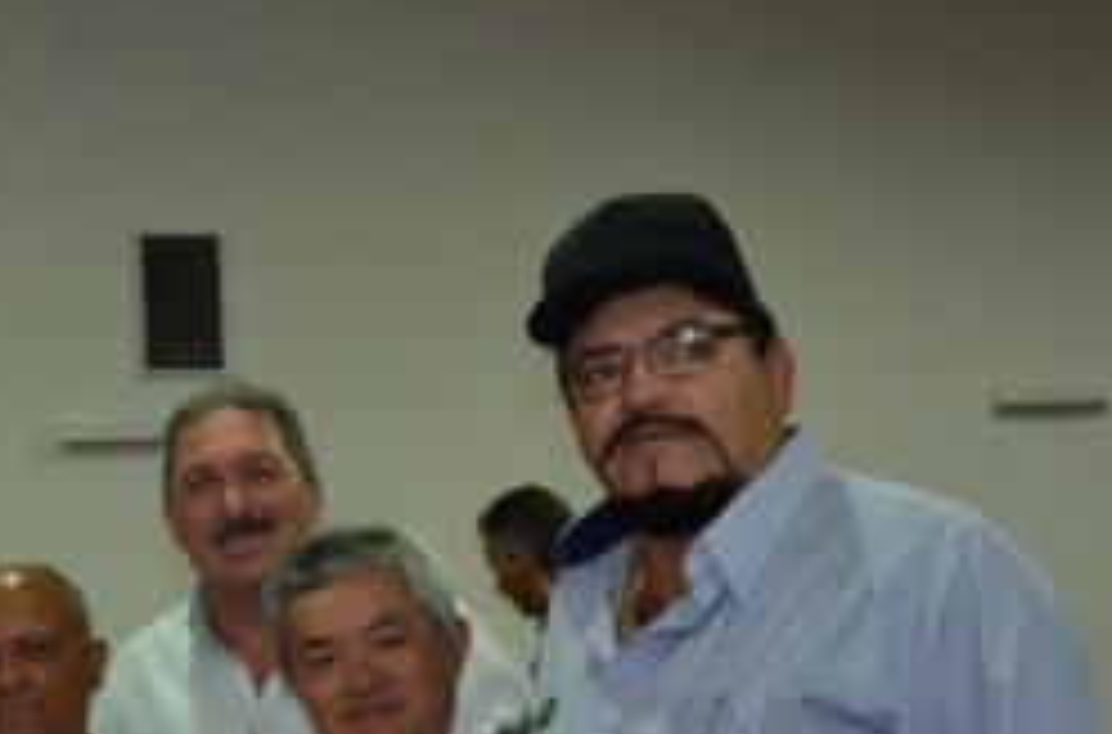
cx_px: 90
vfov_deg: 18.3
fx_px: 2248
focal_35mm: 73
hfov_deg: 26.7
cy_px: 651
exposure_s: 1/60
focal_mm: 24
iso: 3200
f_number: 3.8
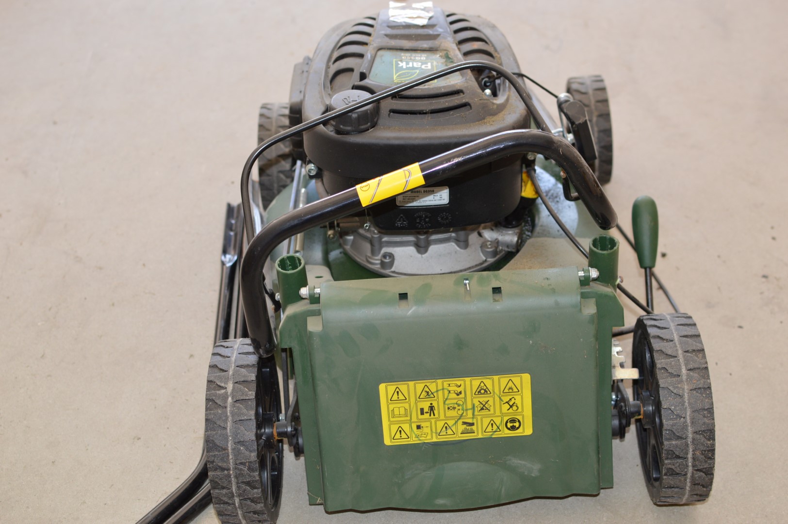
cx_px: 394
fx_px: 1148
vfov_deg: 25.7
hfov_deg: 37.9
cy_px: 262
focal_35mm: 52
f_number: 4
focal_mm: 35
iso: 400
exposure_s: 1/80
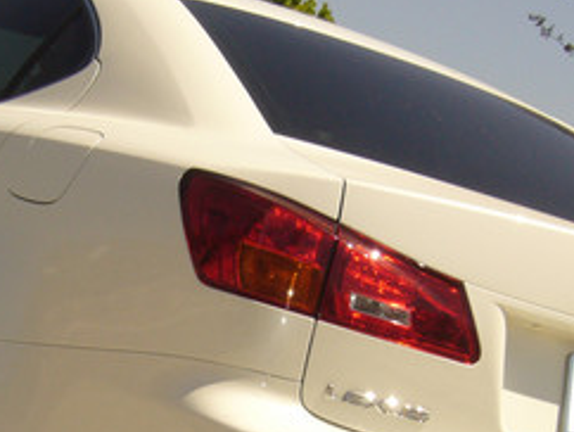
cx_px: 213
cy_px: 330
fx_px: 2191
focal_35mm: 132
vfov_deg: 11.2
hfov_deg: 14.9
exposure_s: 1/400
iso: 80
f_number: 6.7
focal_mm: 8.3
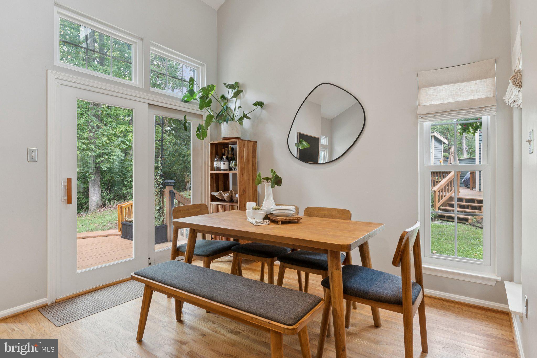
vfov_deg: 64.5
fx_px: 283
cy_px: 179
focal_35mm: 19
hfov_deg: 86.9
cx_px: 268
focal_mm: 12.8
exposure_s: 1/3.33
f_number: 9
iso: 200
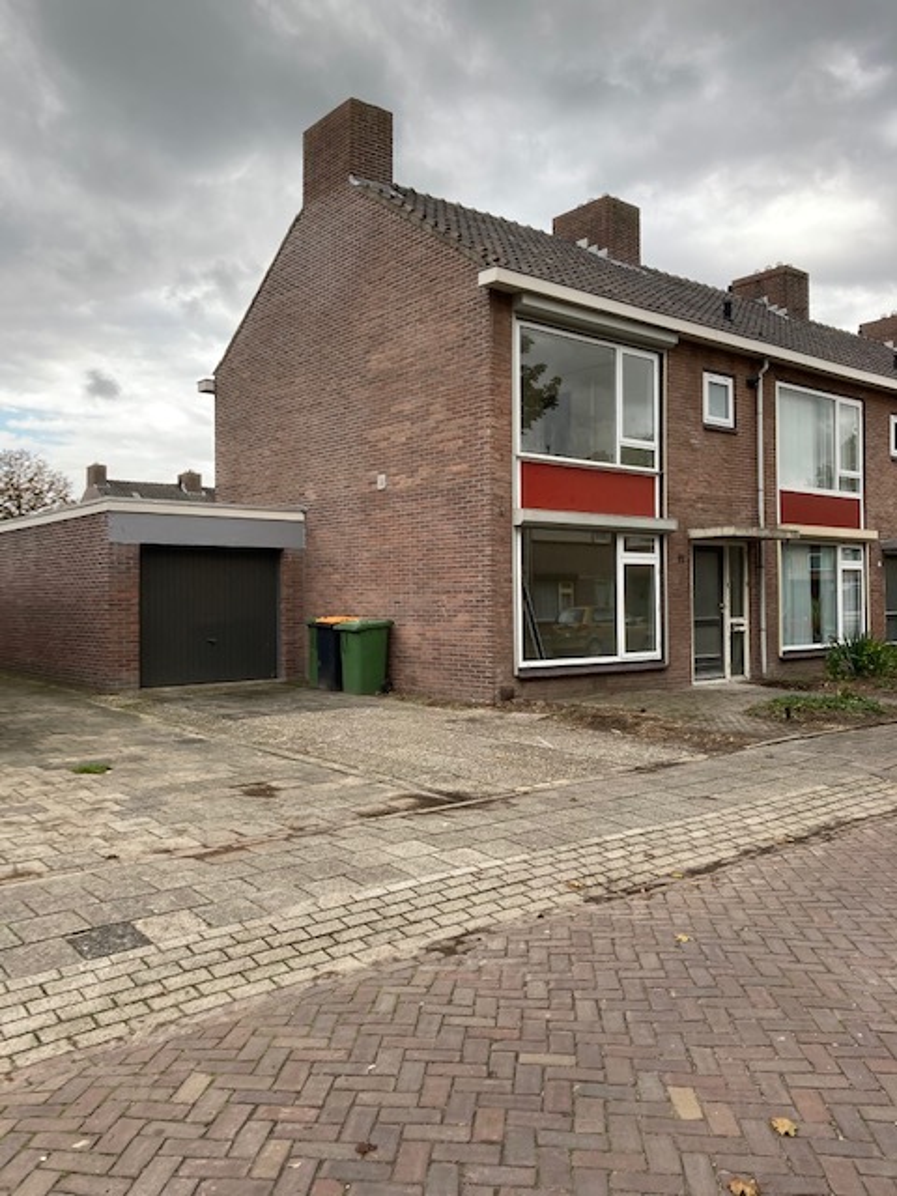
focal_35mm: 28
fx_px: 967
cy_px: 598
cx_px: 448
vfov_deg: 63.4
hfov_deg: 49.7
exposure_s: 1/344
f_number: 1.8
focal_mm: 3.99
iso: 20
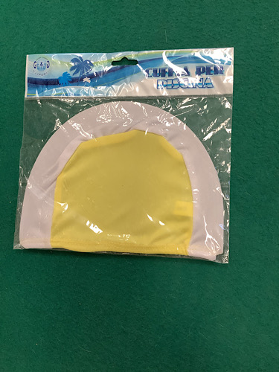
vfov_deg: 58.4
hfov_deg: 45.4
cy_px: 186
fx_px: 333
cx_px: 140
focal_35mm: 31
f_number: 2.4
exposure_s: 1/50
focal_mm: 3.3
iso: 80
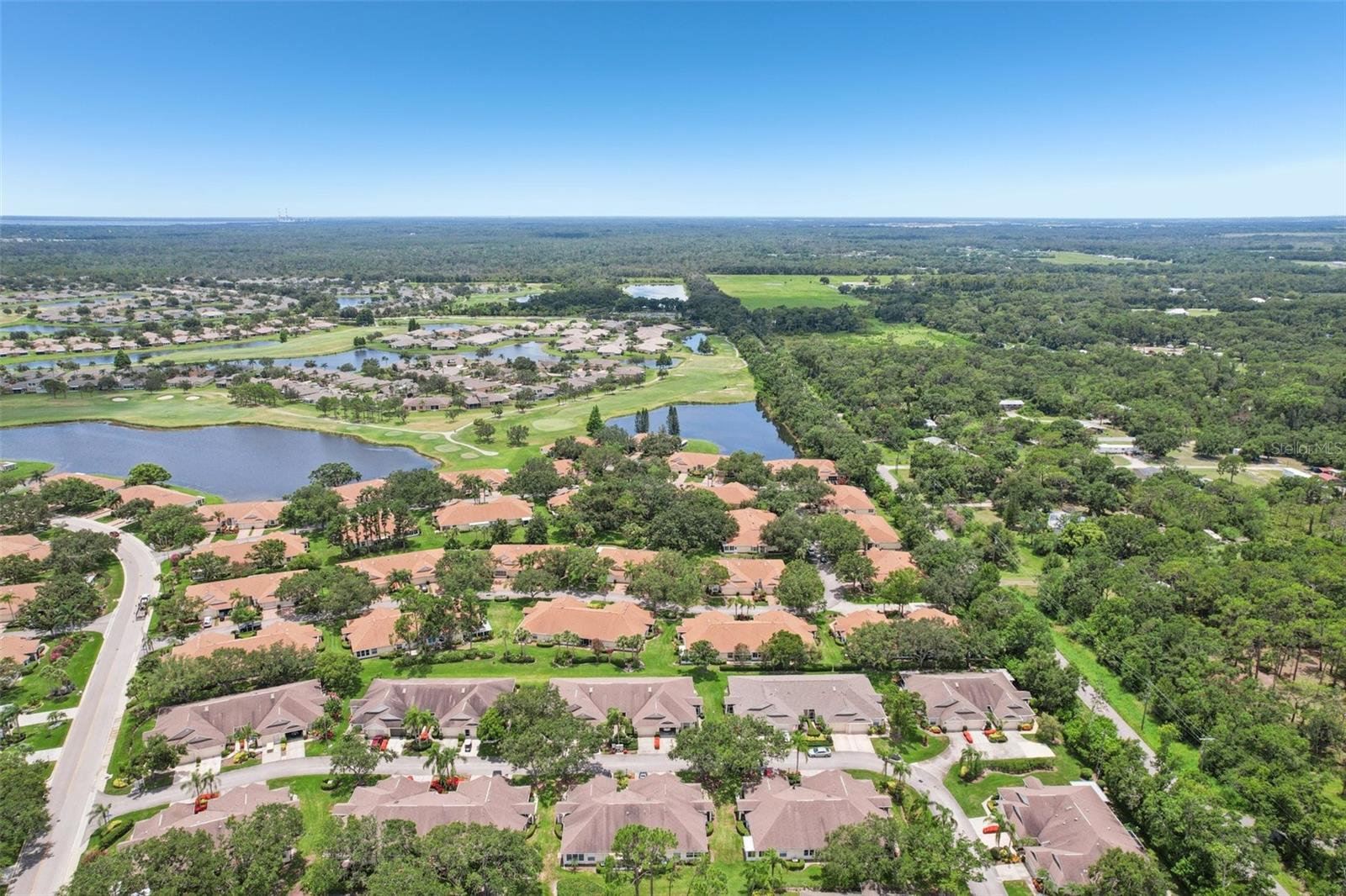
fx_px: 822
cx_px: 673
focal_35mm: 22
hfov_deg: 78.6
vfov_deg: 57.2
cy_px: 448
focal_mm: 8.38
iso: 120
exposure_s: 1/2500
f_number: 2.8
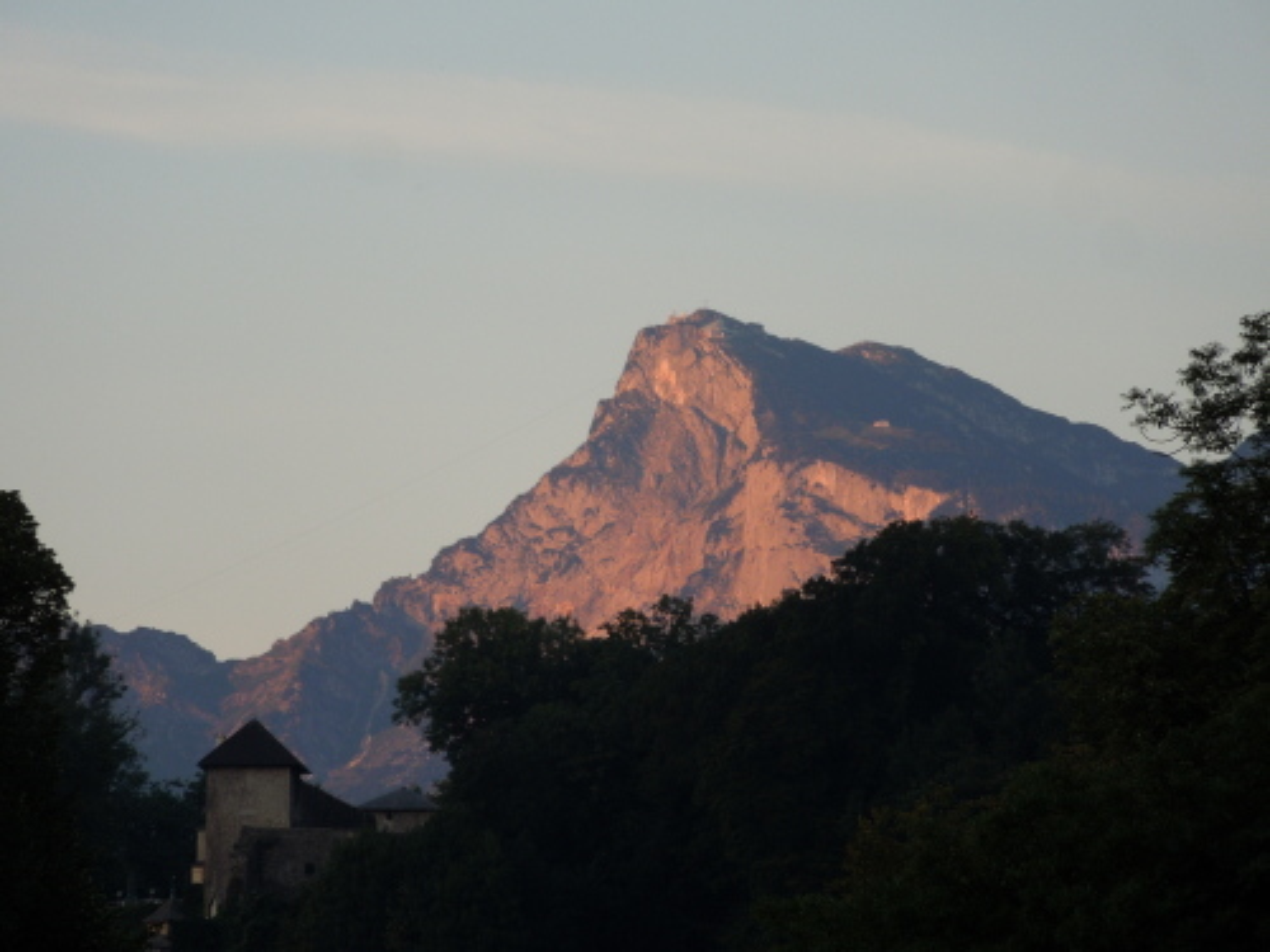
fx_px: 9943
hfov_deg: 7.3
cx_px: 635
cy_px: 476
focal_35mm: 271
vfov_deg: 5.5
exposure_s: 1/125
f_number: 5.2
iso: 160
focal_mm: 48.8
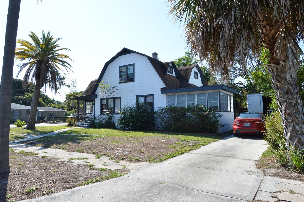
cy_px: 101
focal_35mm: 22
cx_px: 152
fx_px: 190
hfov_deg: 77.4
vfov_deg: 56.0
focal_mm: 15
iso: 100
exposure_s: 1/125
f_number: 9
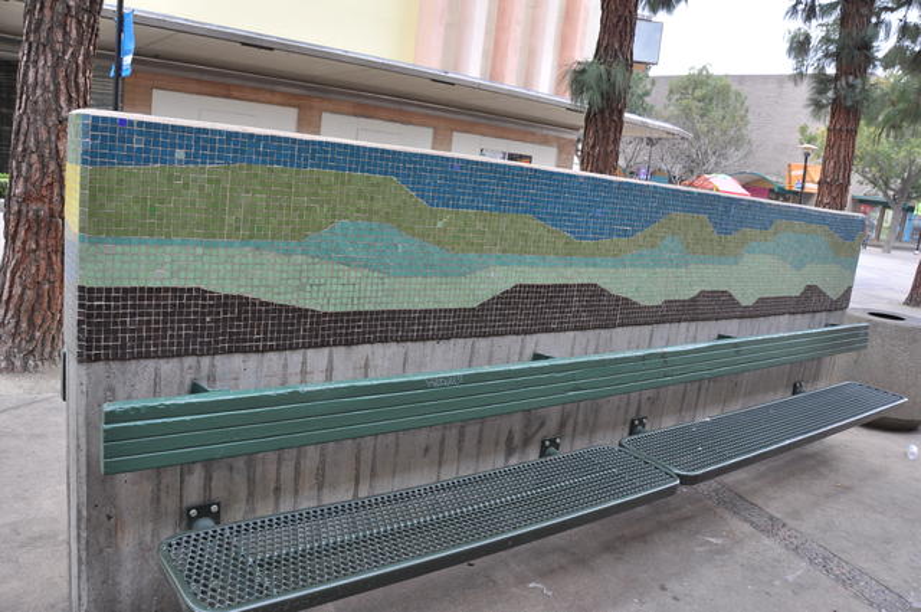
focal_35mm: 27
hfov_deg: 67.4
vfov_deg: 47.8
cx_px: 460
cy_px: 306
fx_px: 690
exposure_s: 1/30
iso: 200
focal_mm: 18
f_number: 5.6
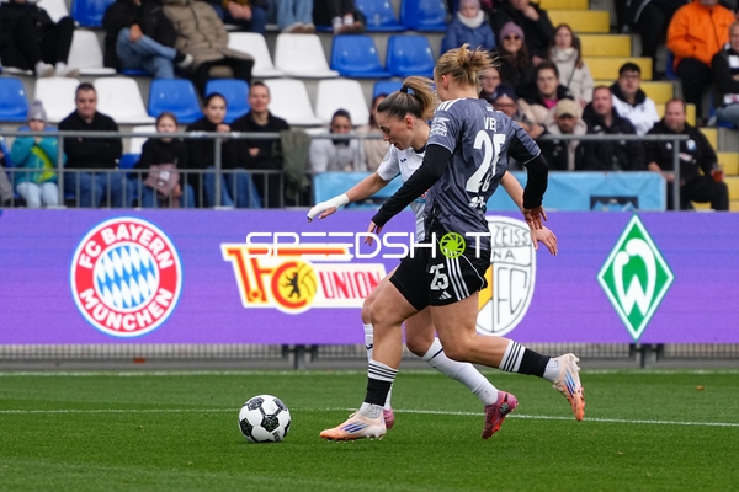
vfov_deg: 3.3
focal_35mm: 420
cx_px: 370
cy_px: 246
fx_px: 8621
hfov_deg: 4.9
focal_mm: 280
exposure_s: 1/1600
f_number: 5.6
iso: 1600
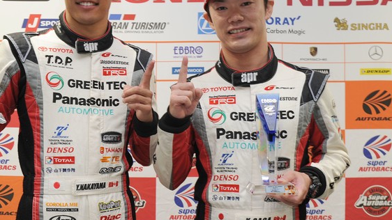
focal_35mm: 51
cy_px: 73
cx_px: 156
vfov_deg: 23.4
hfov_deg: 40.4
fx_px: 530
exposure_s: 1/60
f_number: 6.7
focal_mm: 38
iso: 800
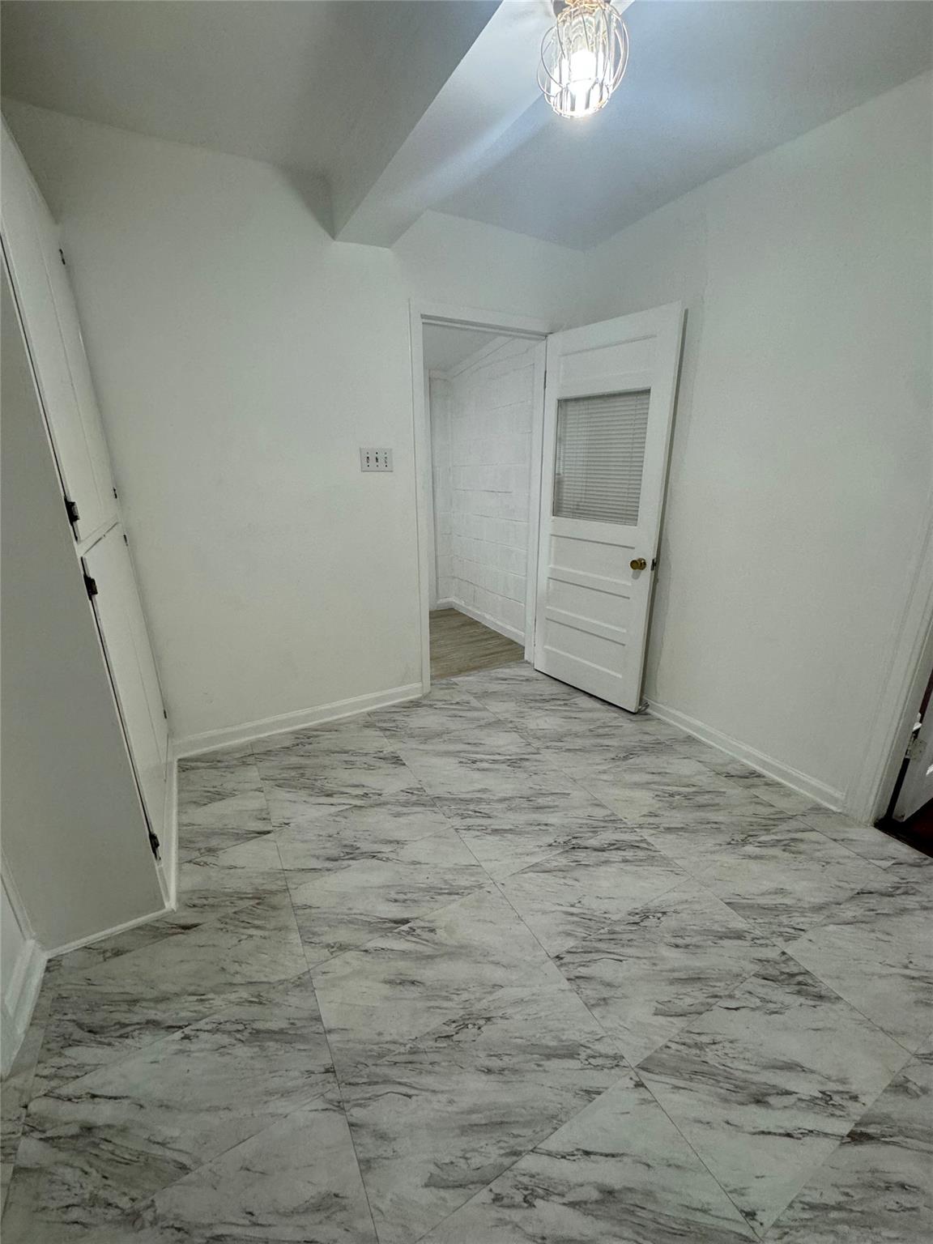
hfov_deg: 85.7
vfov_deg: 102.1
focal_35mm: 14
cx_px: 466
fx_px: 503
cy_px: 622
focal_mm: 2.22
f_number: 2.2
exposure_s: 1/60
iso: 200
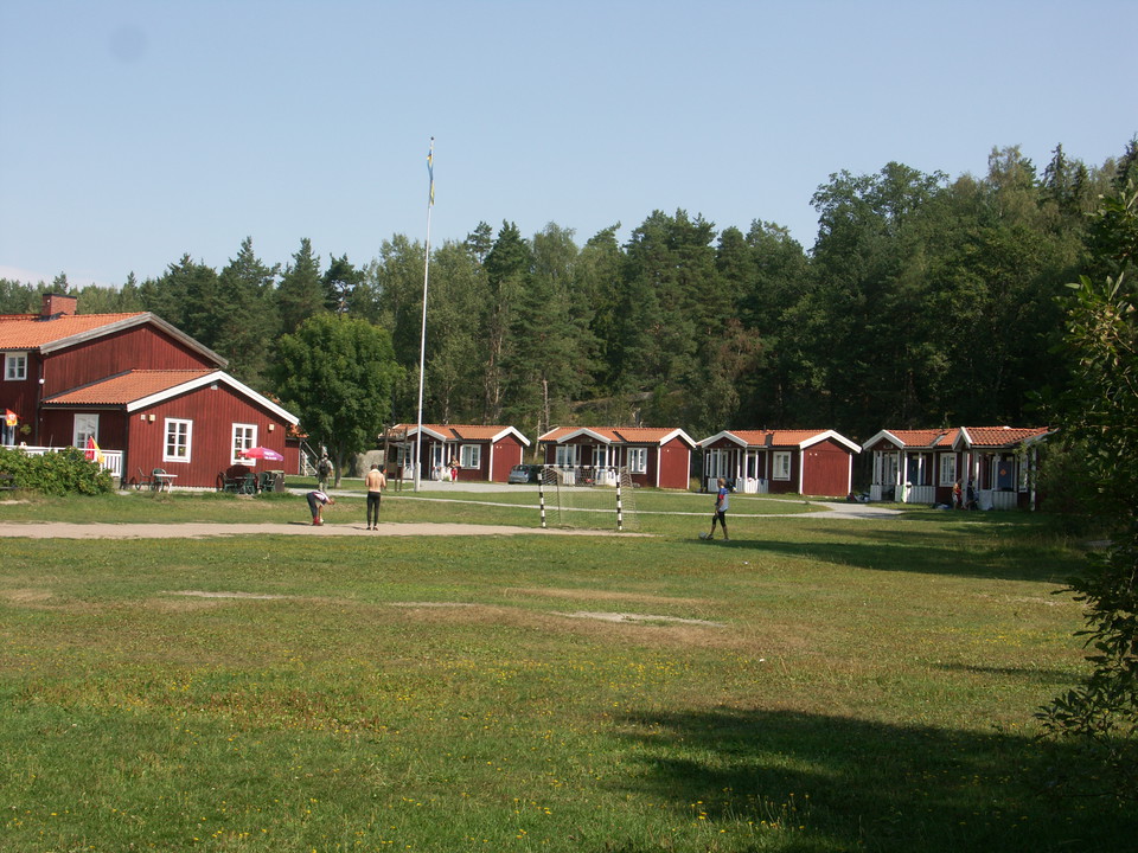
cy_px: 426
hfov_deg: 43.9
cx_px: 569
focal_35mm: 43
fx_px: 1414
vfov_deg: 33.6
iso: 64
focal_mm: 11.05
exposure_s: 1/250
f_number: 6.3
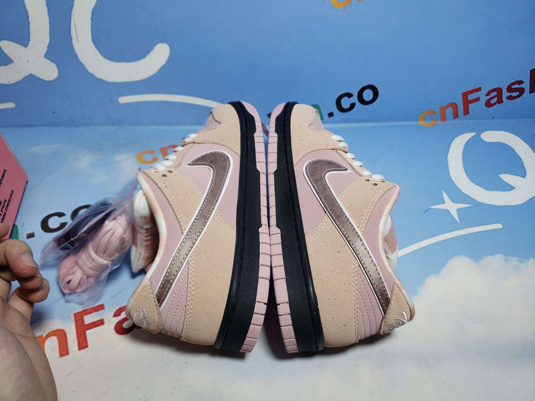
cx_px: 268
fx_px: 402
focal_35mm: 26
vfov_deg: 53.1
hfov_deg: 67.3
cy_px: 200
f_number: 1.5
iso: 50
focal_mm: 4.3
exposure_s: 1/466
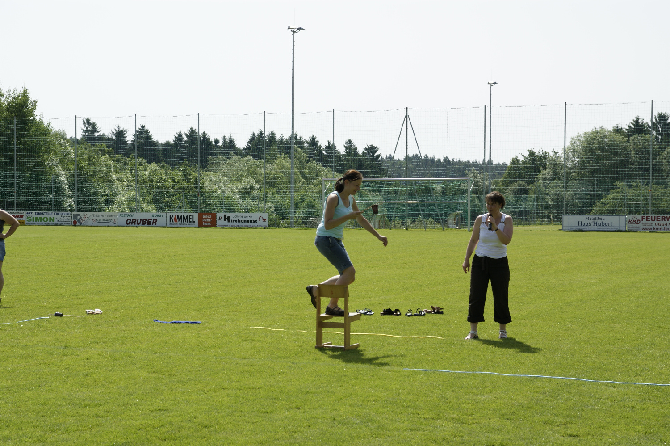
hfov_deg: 27.0
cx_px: 335
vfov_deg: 18.2
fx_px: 1395
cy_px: 223
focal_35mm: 75
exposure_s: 1/500
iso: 100
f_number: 6.3
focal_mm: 50
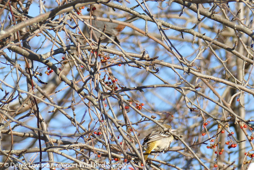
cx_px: 127
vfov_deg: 1.7
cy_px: 85
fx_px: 5644
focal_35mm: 800
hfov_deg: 2.6
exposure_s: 1/500
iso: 125
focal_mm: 146
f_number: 4
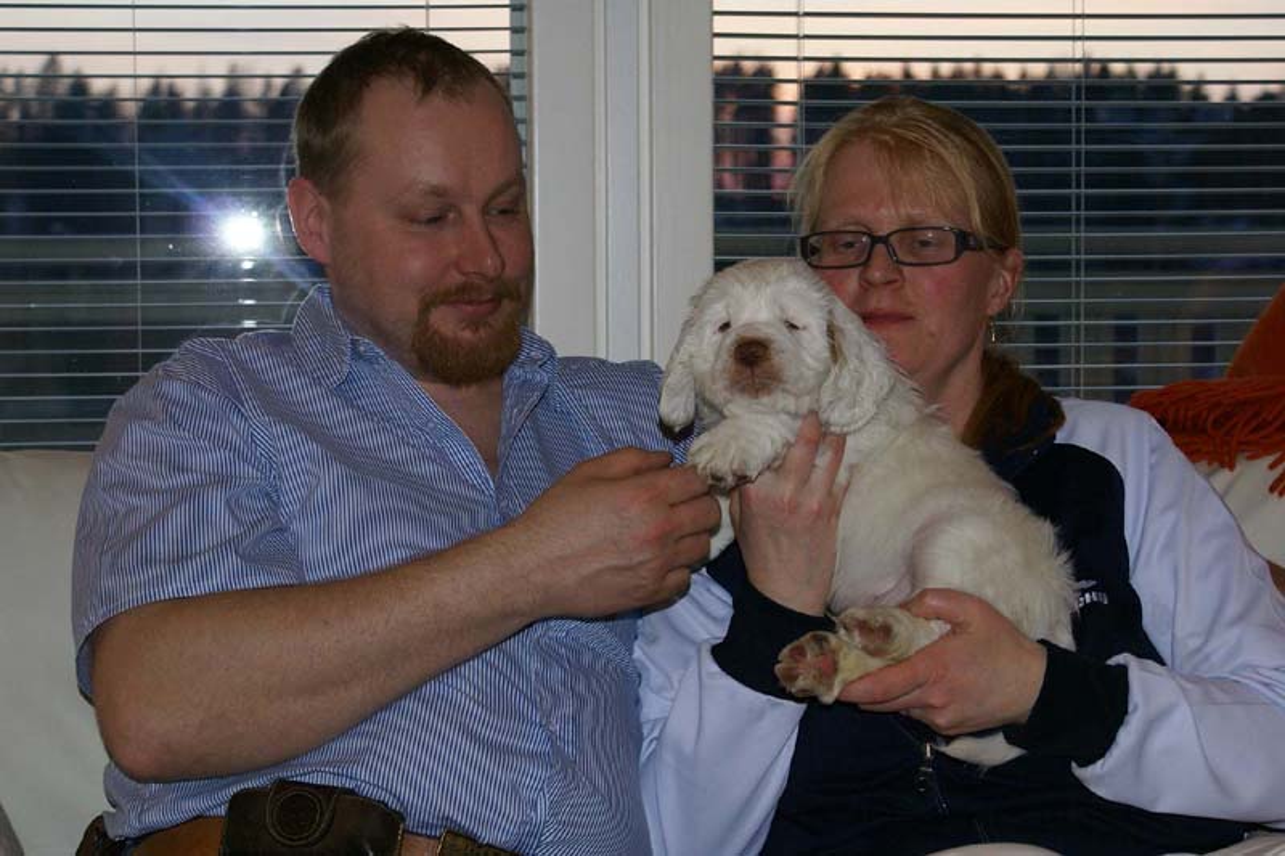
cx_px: 642
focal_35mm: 75
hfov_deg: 27.0
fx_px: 2676
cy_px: 428
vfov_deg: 18.2
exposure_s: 1/80
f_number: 5.6
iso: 400
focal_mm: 50
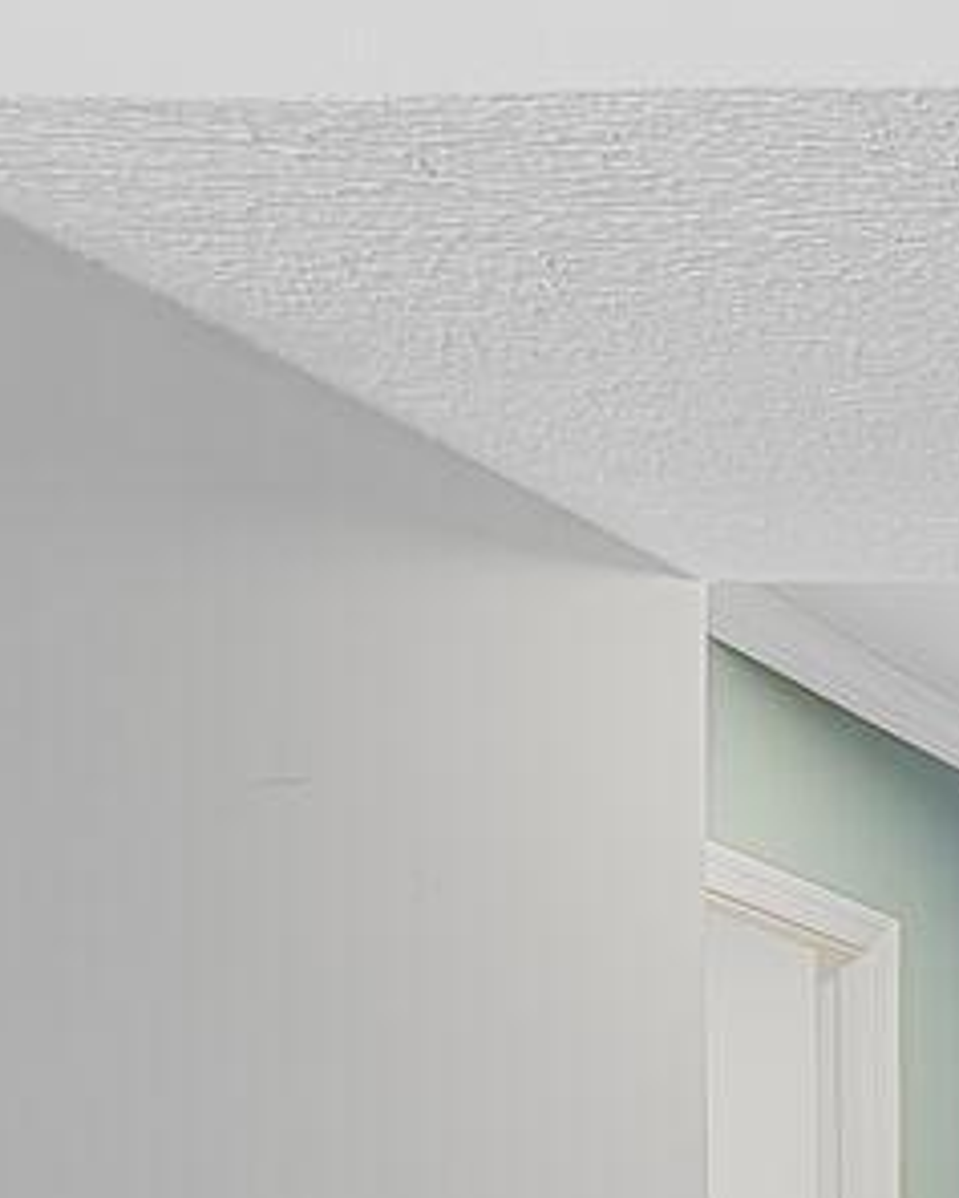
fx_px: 3298
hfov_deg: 12.3
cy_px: 1550
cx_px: 2448
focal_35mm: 93
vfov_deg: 19.1
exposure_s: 1/2.5
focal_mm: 17
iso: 200
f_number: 8
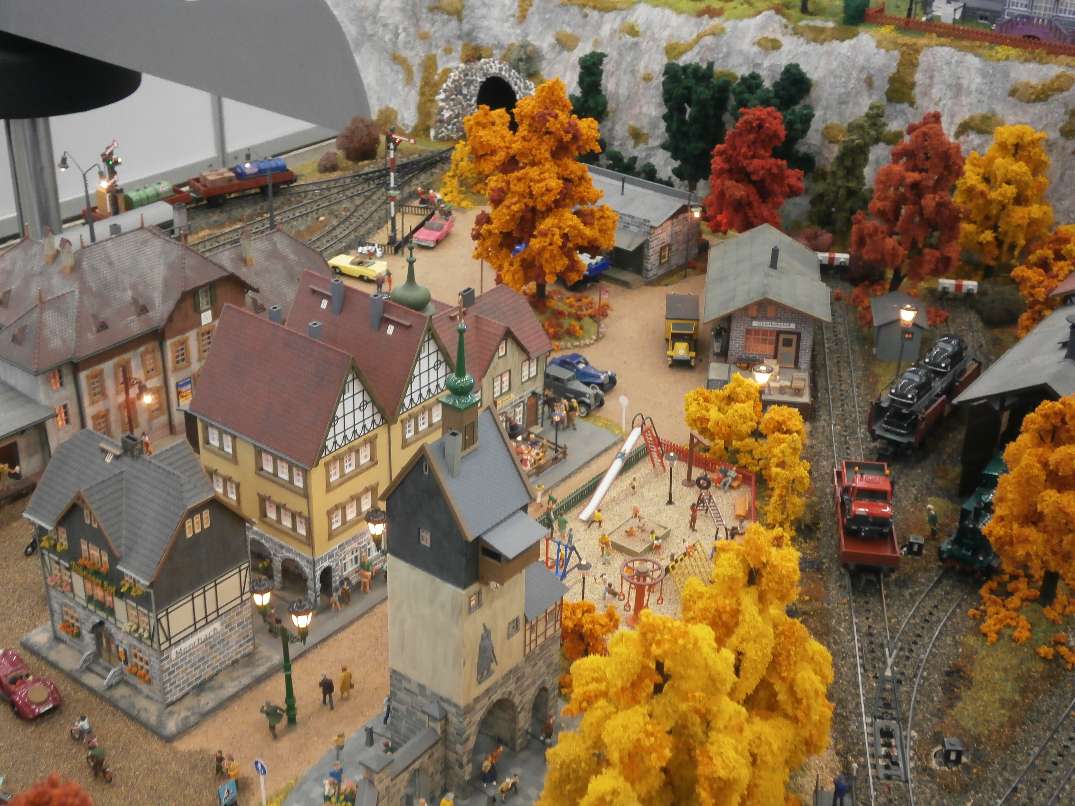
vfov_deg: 30.9
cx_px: 538
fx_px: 1460
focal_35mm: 47
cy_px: 403
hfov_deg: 40.4
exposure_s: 1/6
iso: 200
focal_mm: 8.3
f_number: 3.4
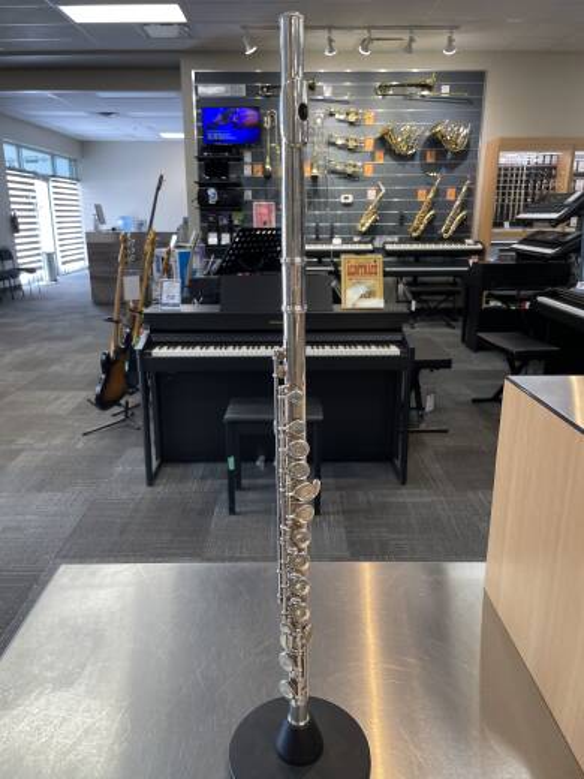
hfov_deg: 53.1
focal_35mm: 26
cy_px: 390
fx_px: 585
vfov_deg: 67.3
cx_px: 292
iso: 125
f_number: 1.6
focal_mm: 4.2
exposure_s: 1/120
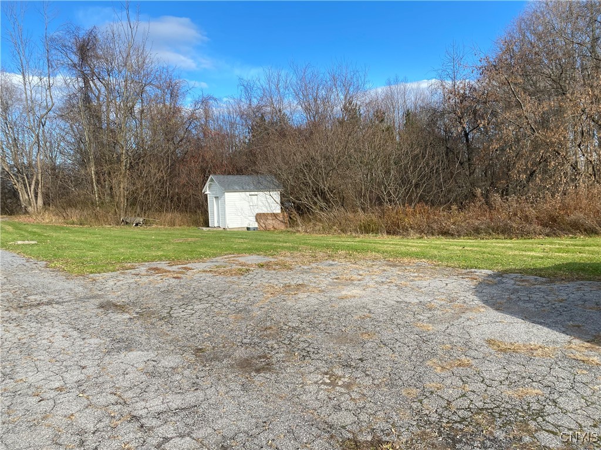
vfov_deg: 53.1
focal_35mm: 26
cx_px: 300
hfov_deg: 67.3
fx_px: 451
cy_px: 225
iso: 32
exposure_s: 1/1608
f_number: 1.8
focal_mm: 4.25
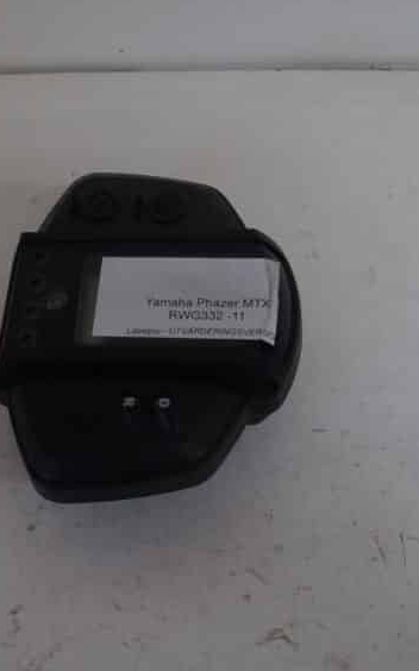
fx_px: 914
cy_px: 344
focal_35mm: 50
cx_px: 121
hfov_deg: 25.6
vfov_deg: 40.3
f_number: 5
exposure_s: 1/60
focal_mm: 18
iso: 800
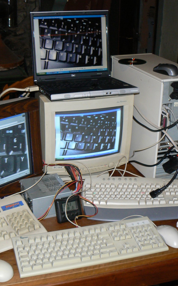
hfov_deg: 25.3
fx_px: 396
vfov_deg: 39.6
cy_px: 143
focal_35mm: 51
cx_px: 68
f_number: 2.8
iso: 100
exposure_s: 1/30
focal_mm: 6
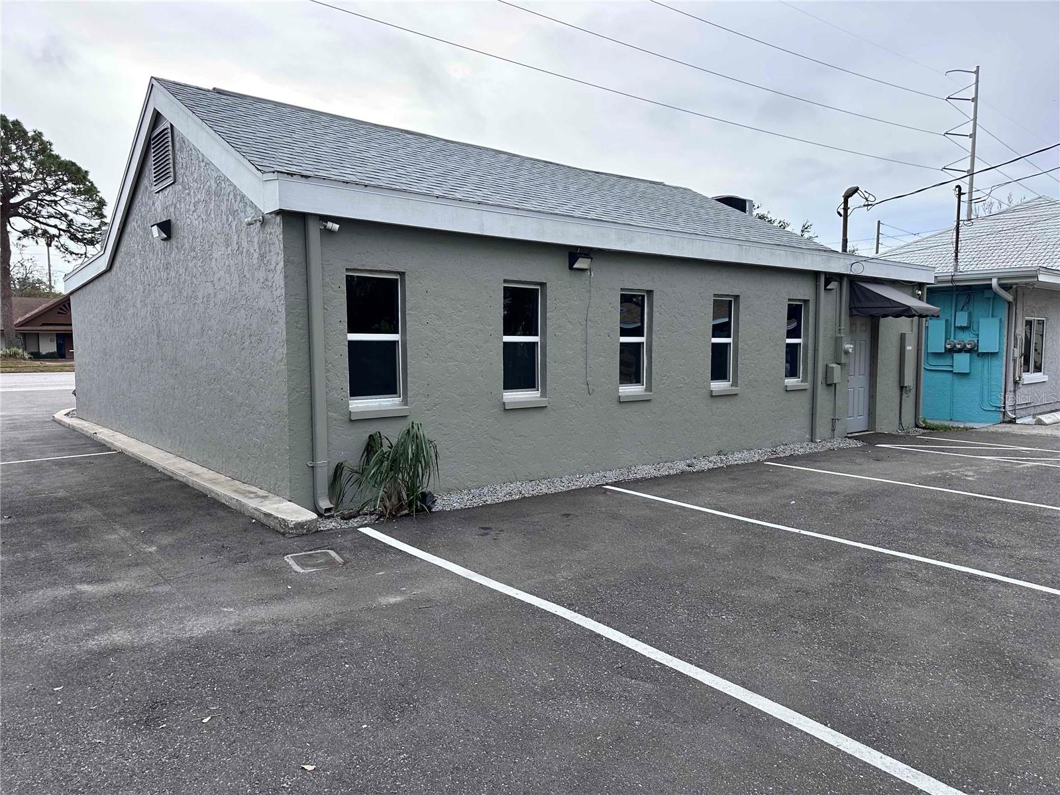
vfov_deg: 56.8
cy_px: 398
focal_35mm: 24
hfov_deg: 71.6
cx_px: 530
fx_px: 735
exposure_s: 1/2967
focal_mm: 6.86
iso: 80
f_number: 1.78
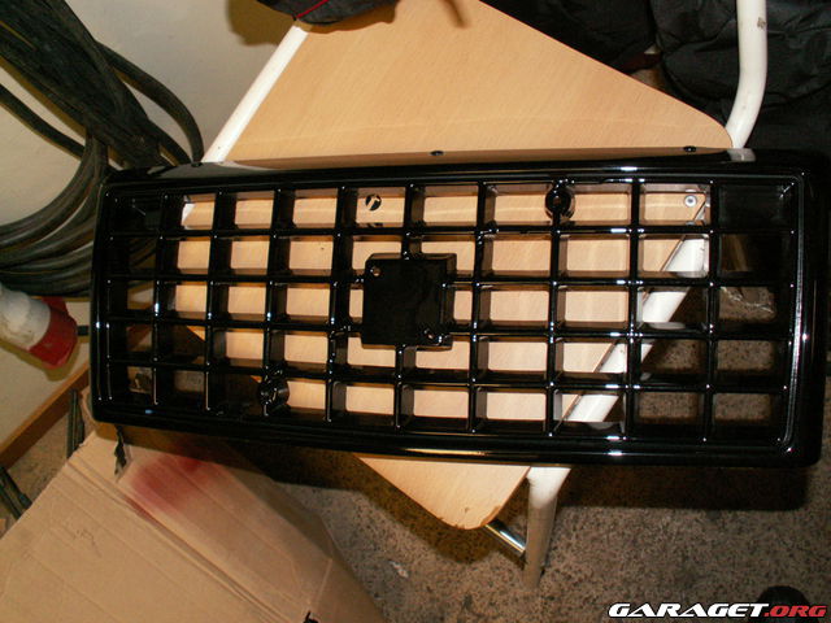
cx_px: 416
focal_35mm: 35
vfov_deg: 40.7
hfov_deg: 52.6
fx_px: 840
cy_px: 312
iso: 160
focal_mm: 5.86
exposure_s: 1/40
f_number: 2.8
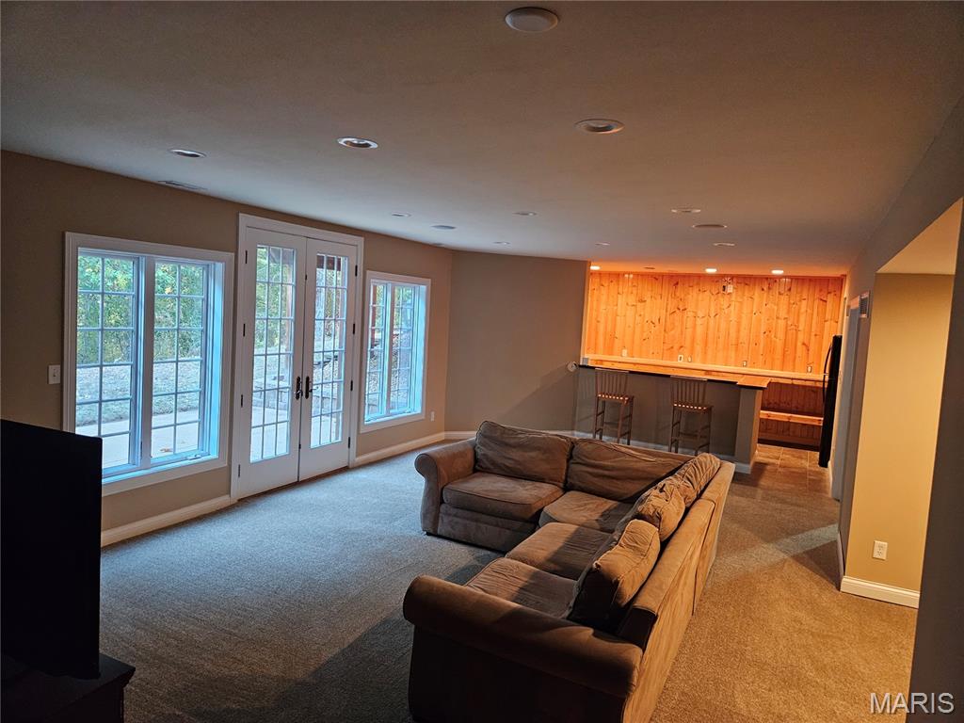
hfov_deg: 73.9
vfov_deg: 58.9
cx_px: 482
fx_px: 641
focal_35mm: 23
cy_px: 362
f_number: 1.8
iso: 1000
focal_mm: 5.4
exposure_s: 1/120
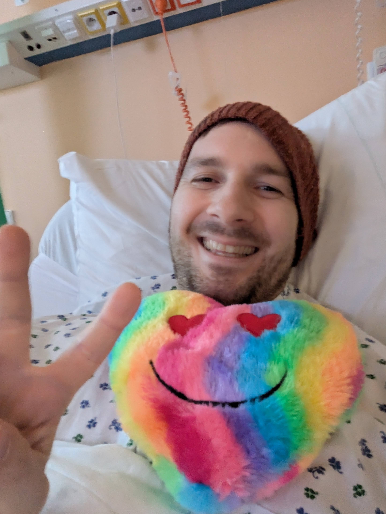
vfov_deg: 76.3
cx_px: 185
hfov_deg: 61.1
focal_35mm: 22
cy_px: 245
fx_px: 327
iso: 1130
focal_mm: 2.74
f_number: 2.2
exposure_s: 1/16.7
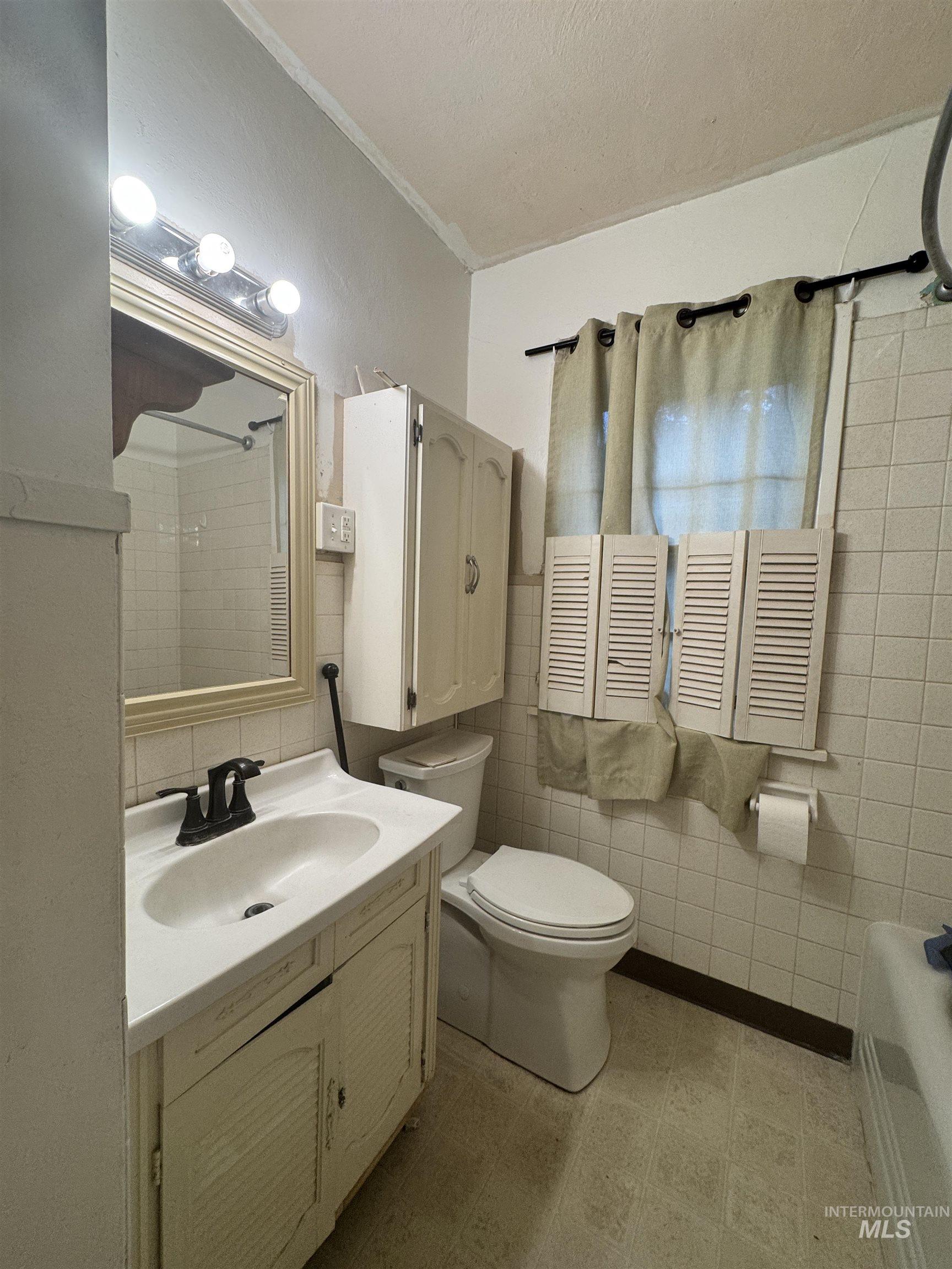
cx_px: 476
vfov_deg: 102.1
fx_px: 513
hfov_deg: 85.7
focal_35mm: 14
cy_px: 634
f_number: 2.2
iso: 160
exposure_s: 1/120
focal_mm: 2.22
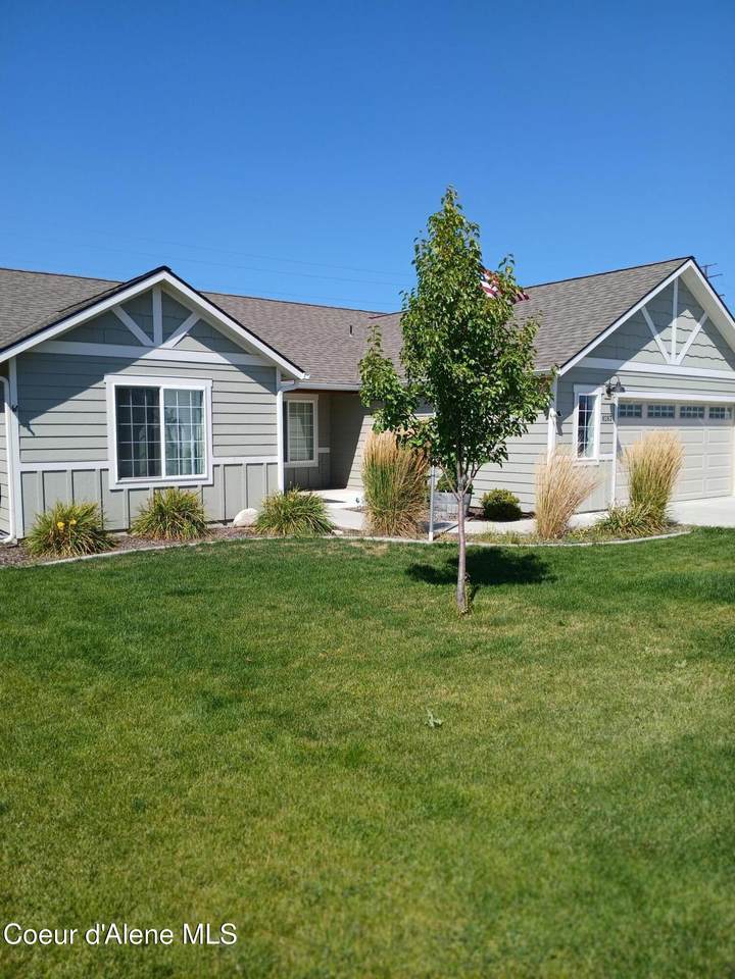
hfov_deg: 53.1
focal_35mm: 26
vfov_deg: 67.3
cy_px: 490
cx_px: 368
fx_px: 736
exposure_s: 1/661
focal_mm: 3.98
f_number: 1.8
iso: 20
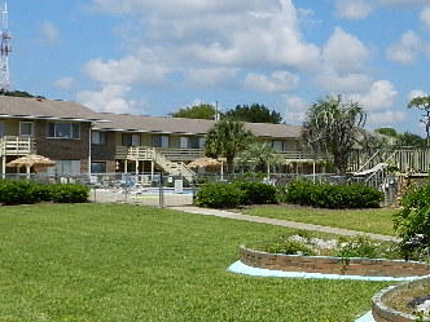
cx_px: 412
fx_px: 671
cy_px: 153
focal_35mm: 54
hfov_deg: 33.1
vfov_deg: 27.0
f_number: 5.6
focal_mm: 5
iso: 160
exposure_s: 1/800
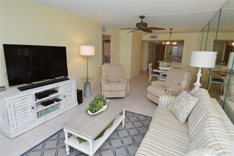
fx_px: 117
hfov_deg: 90.1
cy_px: 78
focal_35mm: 18
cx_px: 117
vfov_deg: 67.3
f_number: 5
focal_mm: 12
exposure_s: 1/100
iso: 400
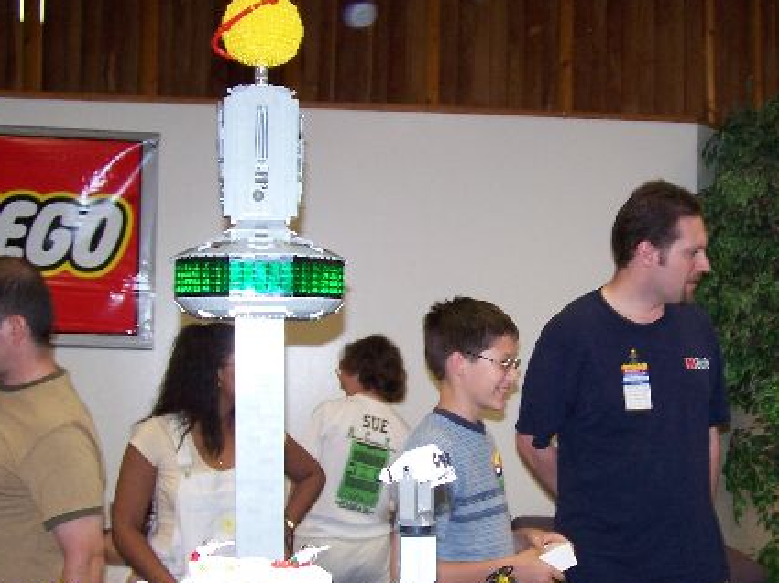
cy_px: 350
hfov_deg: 32.7
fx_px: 1304
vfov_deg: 25.1
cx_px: 570
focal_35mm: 58
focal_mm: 6.3
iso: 140
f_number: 2.8
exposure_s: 1/60
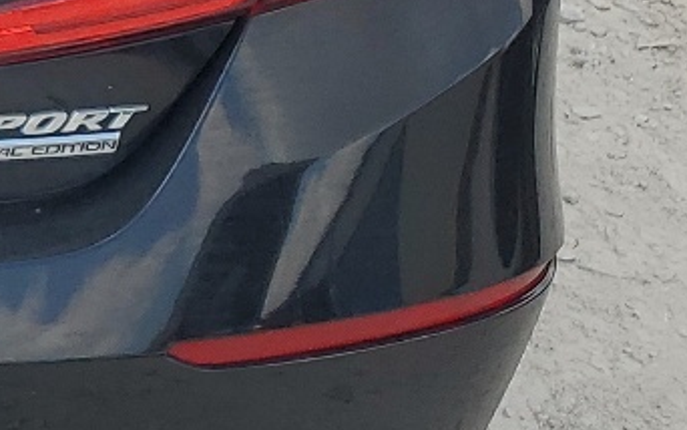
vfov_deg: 9.9
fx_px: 2416
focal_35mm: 129
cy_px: -191
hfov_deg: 13.9
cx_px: -653
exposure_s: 1/2000
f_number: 1.5
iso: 50
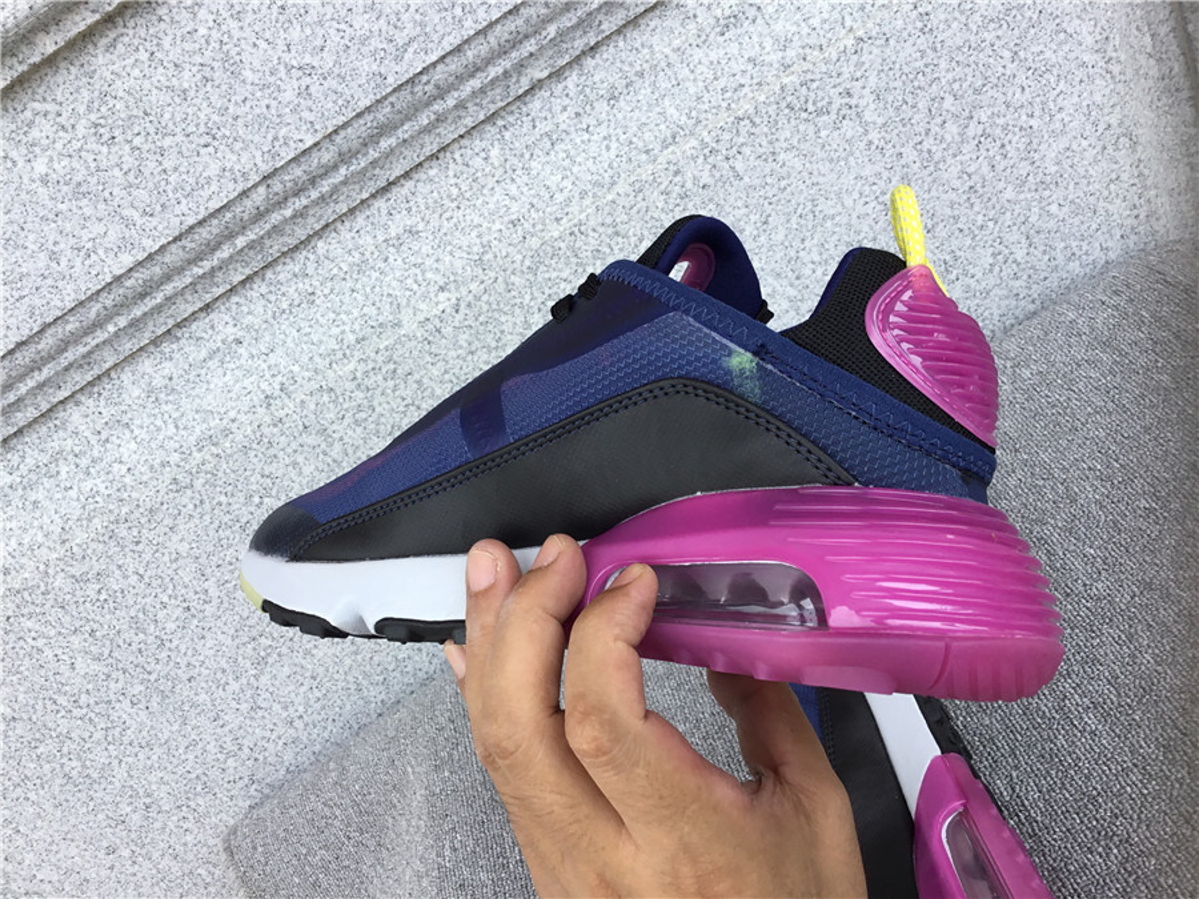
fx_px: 1074
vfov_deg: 45.4
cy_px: 450
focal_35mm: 31
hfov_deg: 58.4
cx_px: 600
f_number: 2.4
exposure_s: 1/212
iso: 25
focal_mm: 3.3
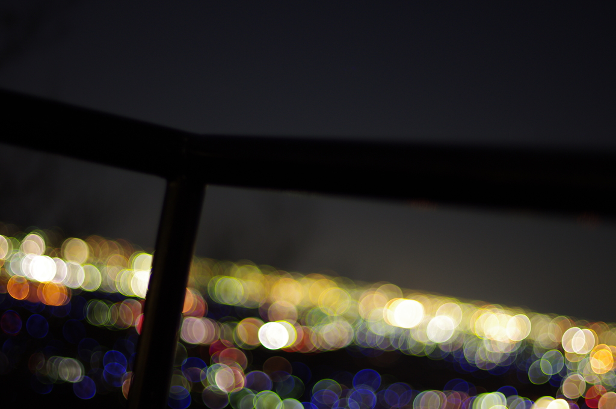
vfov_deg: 18.1
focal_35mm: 75
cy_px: 204
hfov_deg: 27.0
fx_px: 1282
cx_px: 308
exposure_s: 1
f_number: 1.4
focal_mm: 50
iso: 200
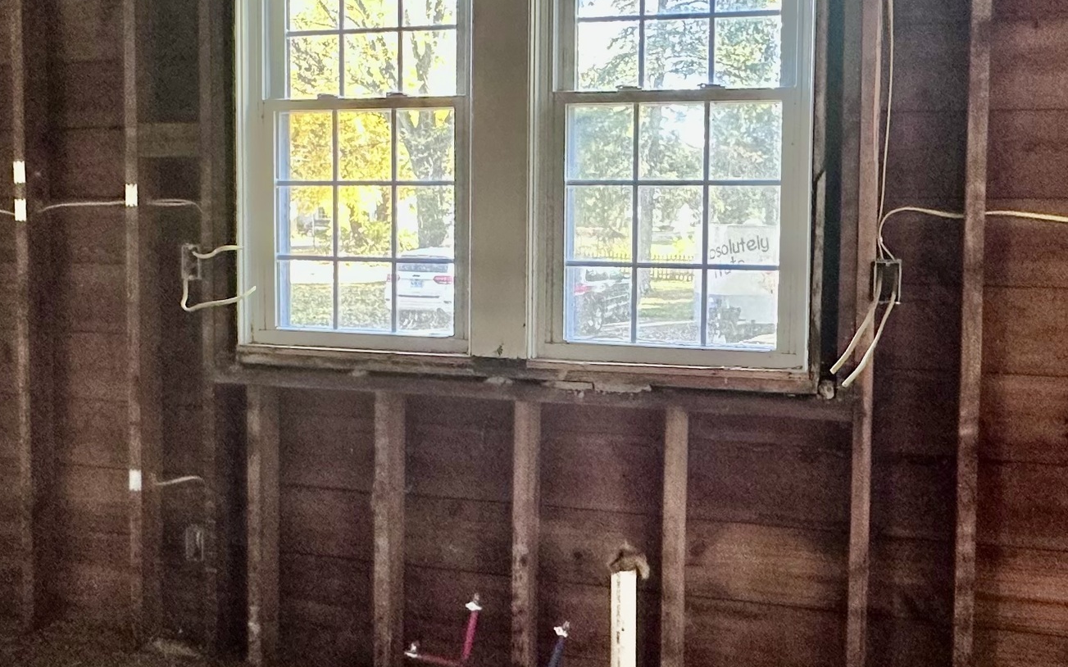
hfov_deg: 55.0
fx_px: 1019
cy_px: 286
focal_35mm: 35
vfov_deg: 36.2
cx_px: 636
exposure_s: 1/91
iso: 320
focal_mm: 2.22
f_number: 2.2
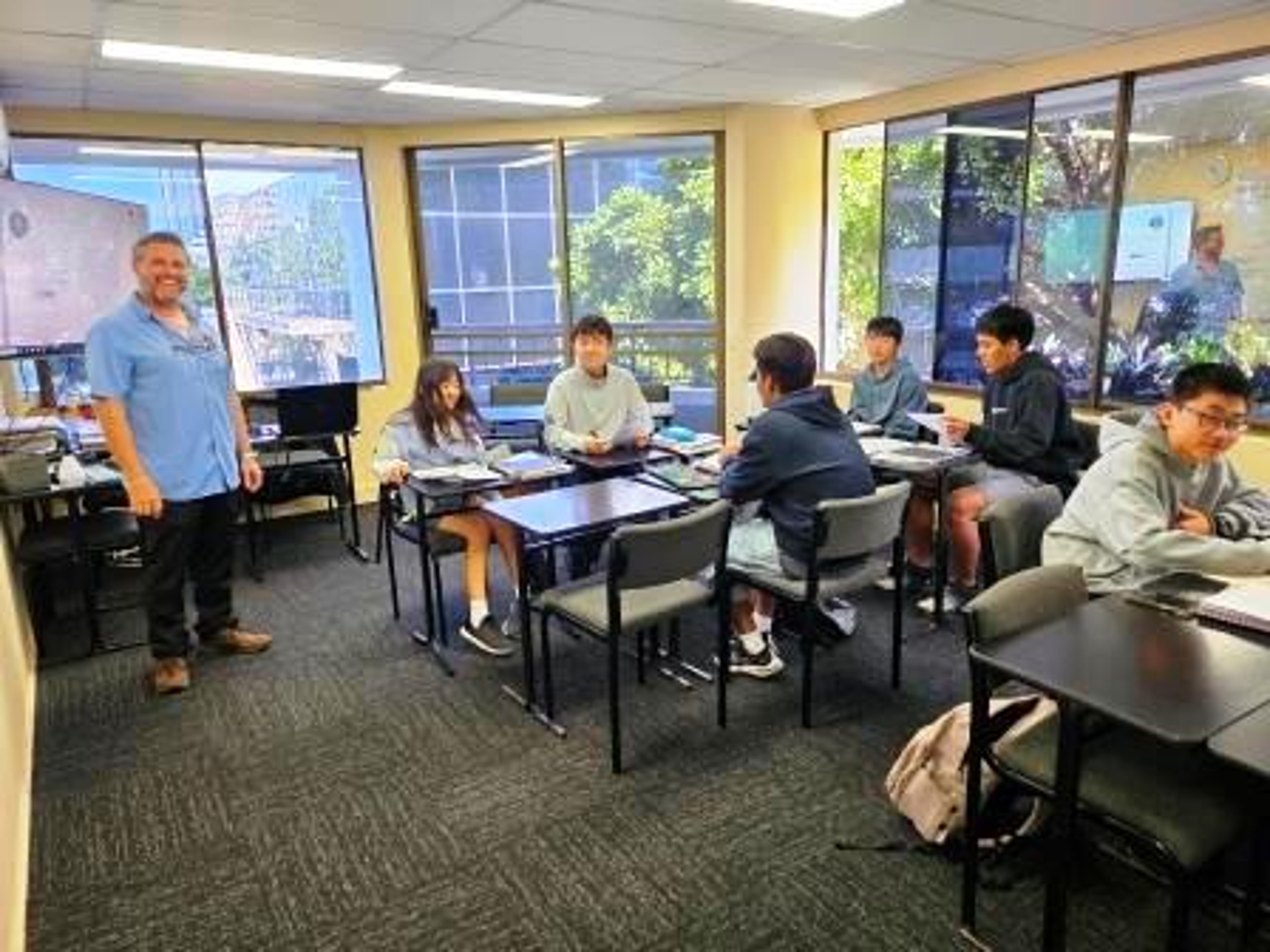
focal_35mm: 24
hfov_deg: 71.6
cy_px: 476
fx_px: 881
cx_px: 635
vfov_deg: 56.8
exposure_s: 1/100
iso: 250
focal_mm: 5
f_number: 1.8
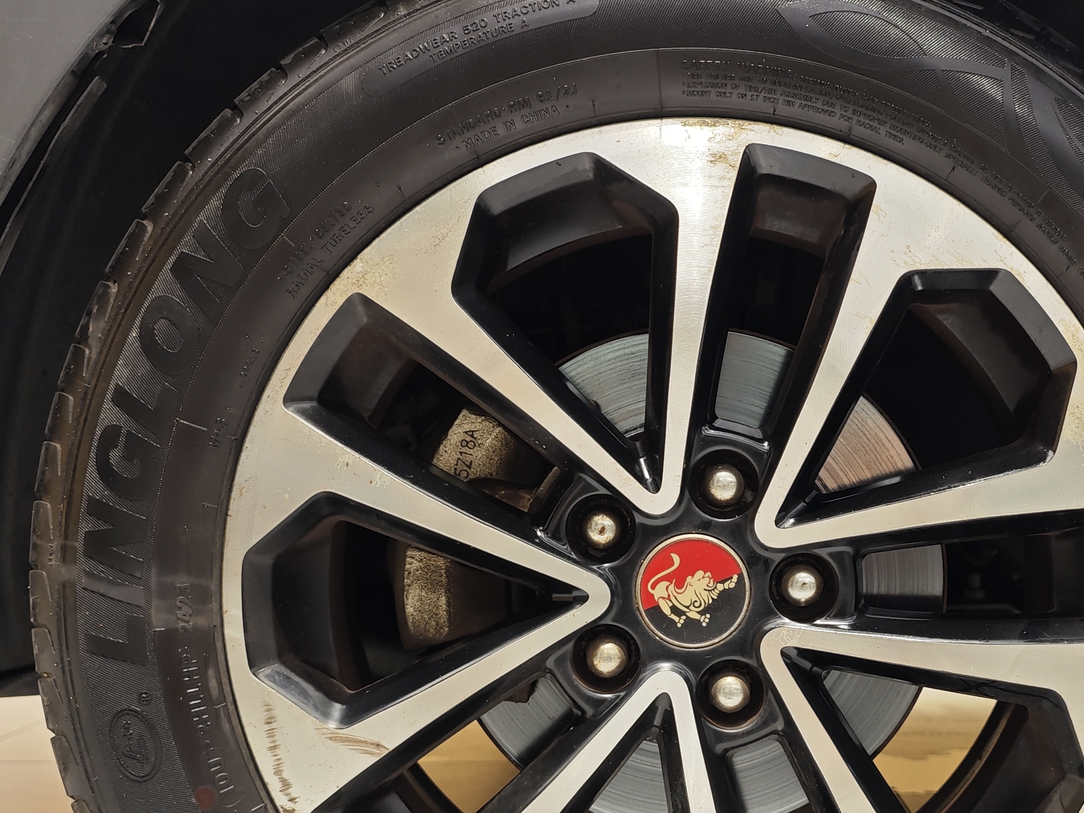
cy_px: 578
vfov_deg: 31.1
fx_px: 1440
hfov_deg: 40.9
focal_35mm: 46
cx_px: 687
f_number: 1.9
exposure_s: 1/51.7
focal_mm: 8.7
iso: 160
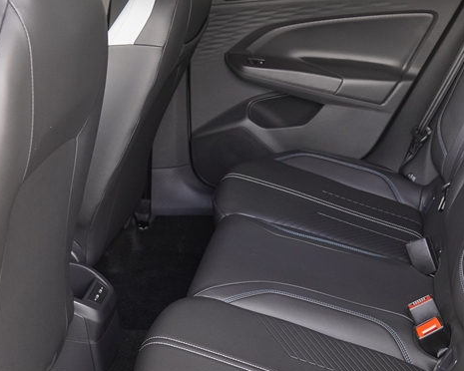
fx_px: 851
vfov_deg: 24.6
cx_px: 273
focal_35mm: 62
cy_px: 180
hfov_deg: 30.4
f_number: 4
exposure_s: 1/60
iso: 800
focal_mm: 20
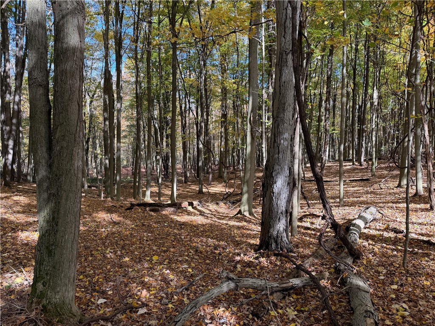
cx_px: 218
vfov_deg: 56.8
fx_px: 302
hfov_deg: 71.6
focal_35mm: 24
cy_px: 163
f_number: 1.78
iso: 100
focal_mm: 6.76
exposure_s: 1/339
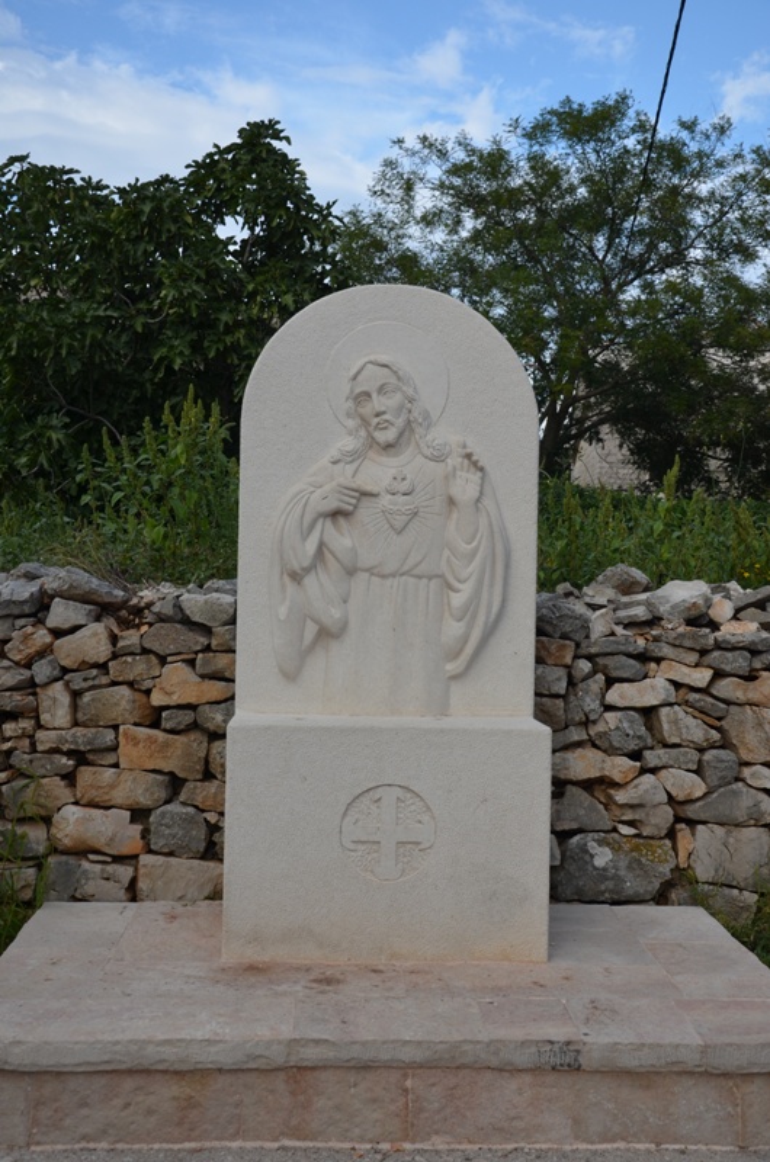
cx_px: 385
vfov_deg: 46.5
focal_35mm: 42
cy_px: 581
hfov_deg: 31.8
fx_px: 1353
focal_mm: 28
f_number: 7.1
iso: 200
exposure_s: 1/200
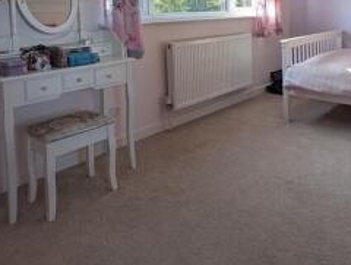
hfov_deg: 60.8
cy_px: 26
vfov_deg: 44.0
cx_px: 218
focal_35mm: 29
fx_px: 295
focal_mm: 2.02
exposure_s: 1/126
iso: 48
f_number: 1.7
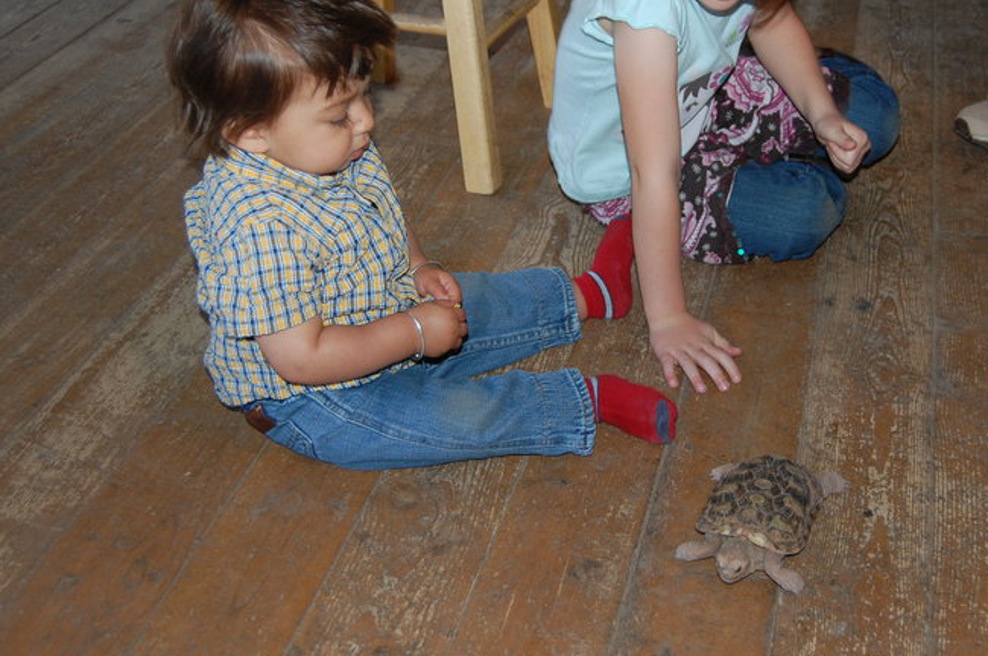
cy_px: 317
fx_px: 1316
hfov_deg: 41.0
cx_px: 596
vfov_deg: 28.0
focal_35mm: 48
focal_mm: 26
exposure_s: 1/60
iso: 400
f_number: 4.2
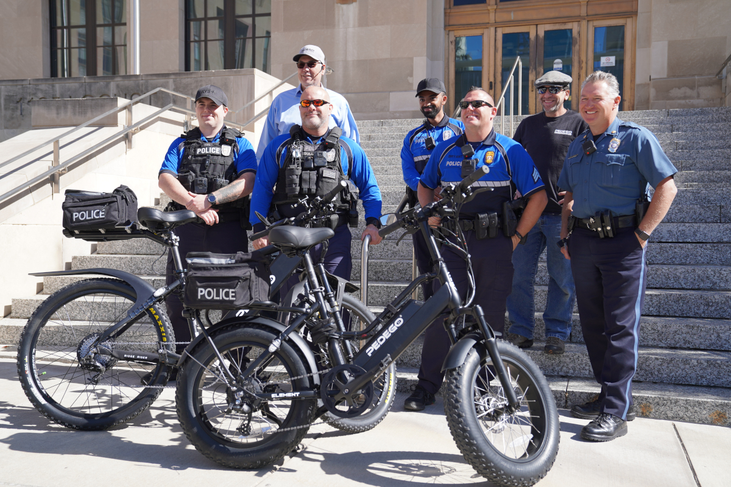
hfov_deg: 50.7
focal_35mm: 38
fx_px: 772
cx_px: 366
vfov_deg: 35.1
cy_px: 244
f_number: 4.5
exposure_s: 1/320
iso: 100
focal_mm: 38
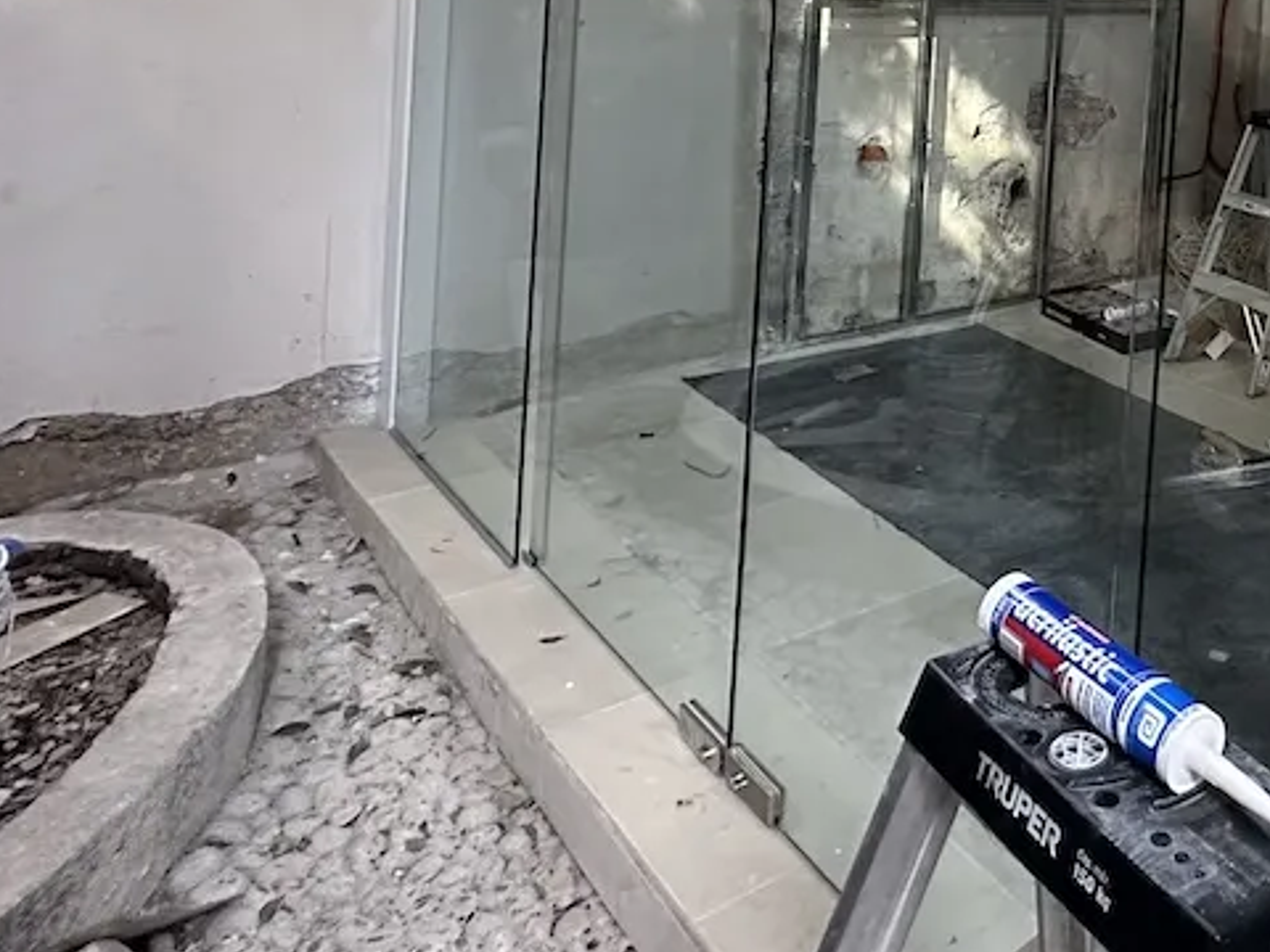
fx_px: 1284
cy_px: -34
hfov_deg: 44.3
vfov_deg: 36.0
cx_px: 1286
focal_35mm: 35
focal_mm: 2.22
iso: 320
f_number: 2.2
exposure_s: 1/60
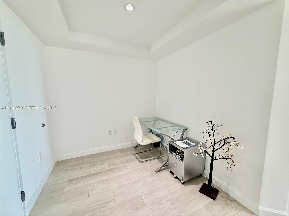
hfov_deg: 102.1
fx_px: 117
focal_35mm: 14
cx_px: 144
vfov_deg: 85.7
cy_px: 108
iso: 320
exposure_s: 1/120
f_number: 2.2
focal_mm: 2.22
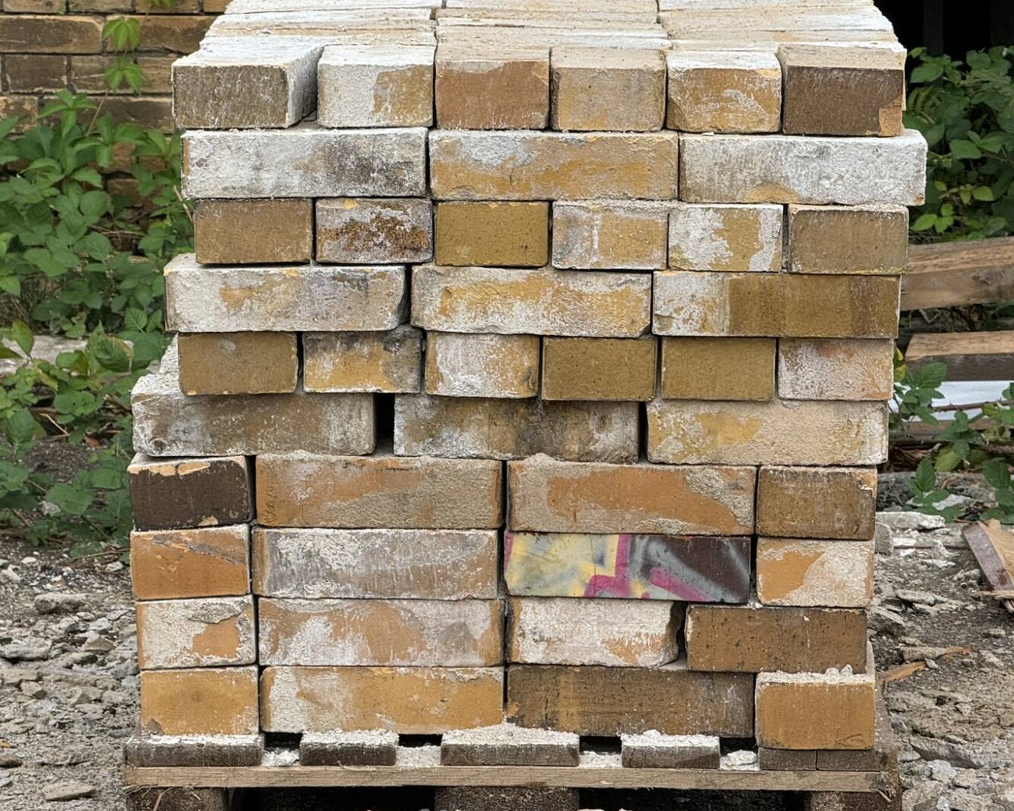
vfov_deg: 8.8
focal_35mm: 176
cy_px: 425
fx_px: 5282
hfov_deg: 11.0
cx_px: 590
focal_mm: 15.66
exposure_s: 1/183
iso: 50
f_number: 2.8
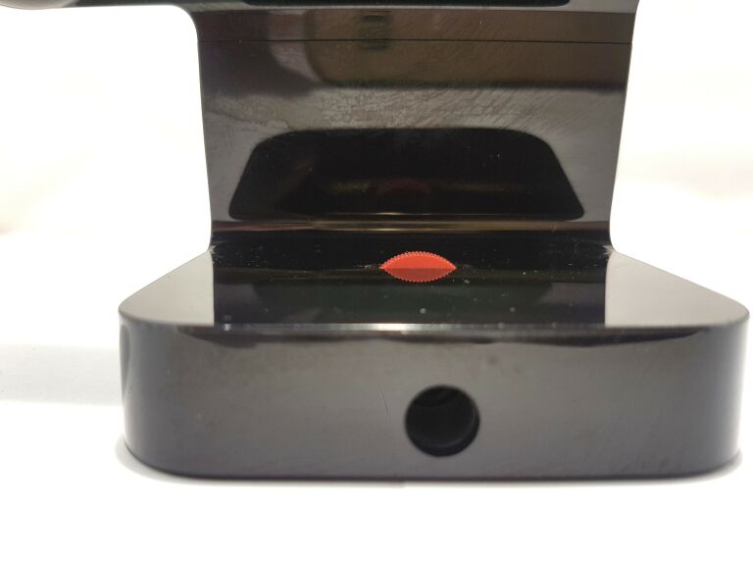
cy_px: 283
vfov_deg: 53.1
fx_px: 566
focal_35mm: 26
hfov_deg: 67.3
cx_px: 376
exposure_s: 1/132
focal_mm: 4.2
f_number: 1.7
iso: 40
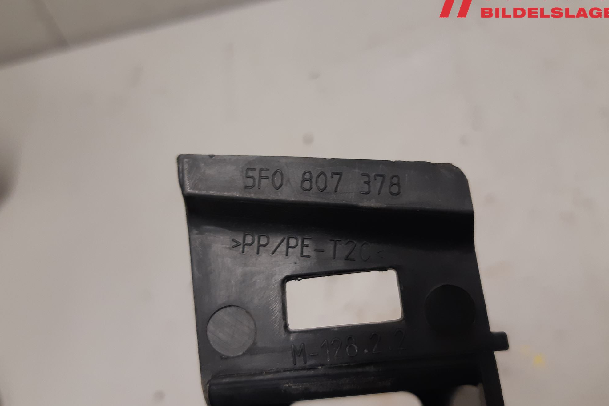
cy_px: 202
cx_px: 313
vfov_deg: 46.4
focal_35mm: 28
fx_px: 474
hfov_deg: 65.5
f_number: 1.7
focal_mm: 3.93
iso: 125
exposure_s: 1/50
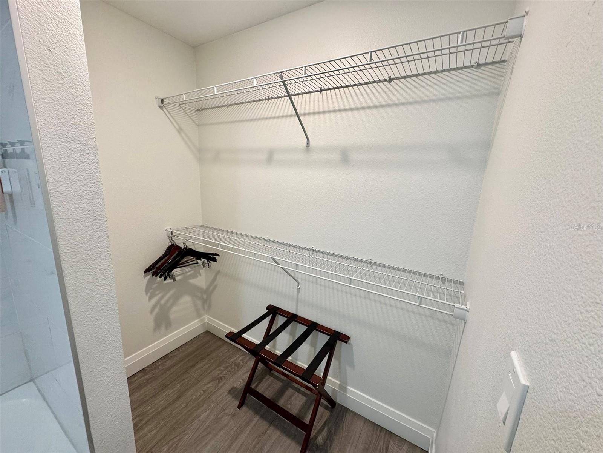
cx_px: 302
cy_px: 226
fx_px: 244
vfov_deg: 85.7
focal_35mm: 14
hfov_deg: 102.1
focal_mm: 2.22
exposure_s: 1/60
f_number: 2.2
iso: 200
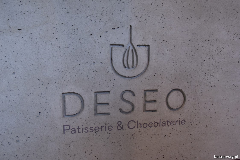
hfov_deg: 57.2
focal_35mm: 33
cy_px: 80
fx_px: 220
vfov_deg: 40.0
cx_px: 120
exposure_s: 1/50
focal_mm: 22
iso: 1250
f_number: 7.1
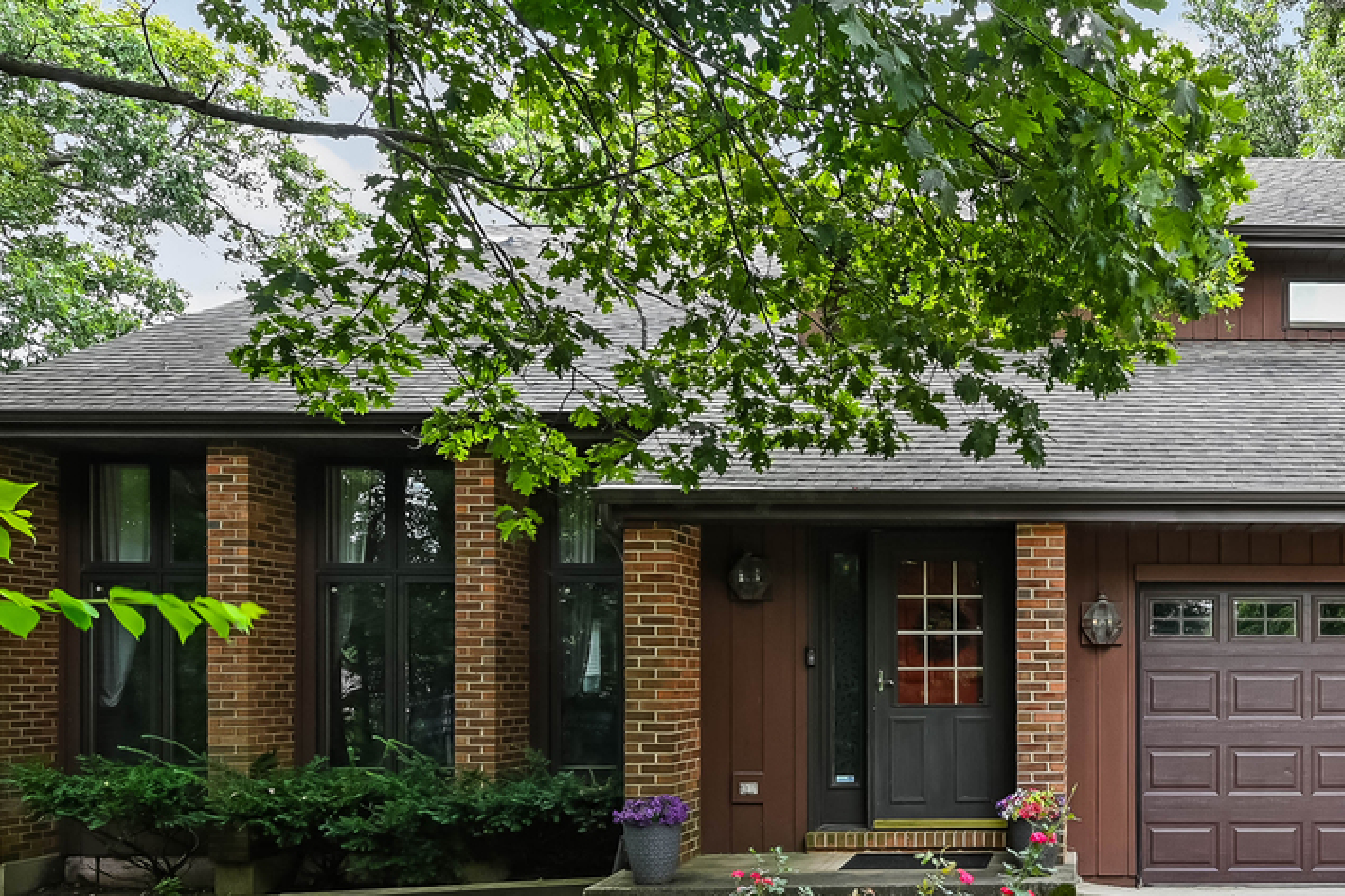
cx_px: 1184
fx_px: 1195
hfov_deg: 52.4
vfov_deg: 40.8
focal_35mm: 32
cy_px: 561
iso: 125
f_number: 8
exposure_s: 1/20
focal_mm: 14
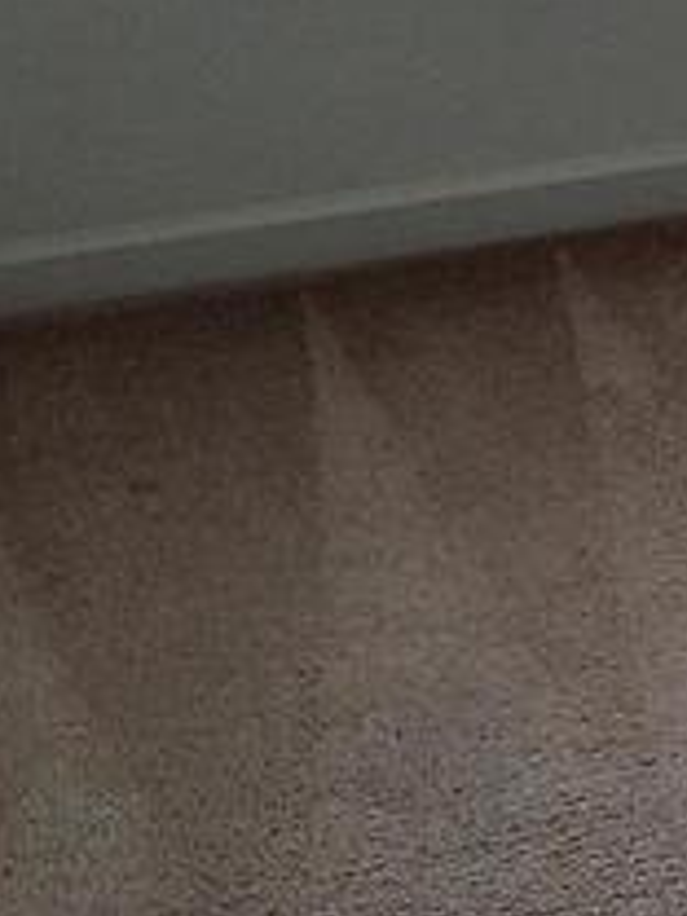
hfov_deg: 10.4
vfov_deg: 14.6
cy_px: -251
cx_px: 1414
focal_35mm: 130
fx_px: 3440
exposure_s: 1/120
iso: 50
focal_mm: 4.6
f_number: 2
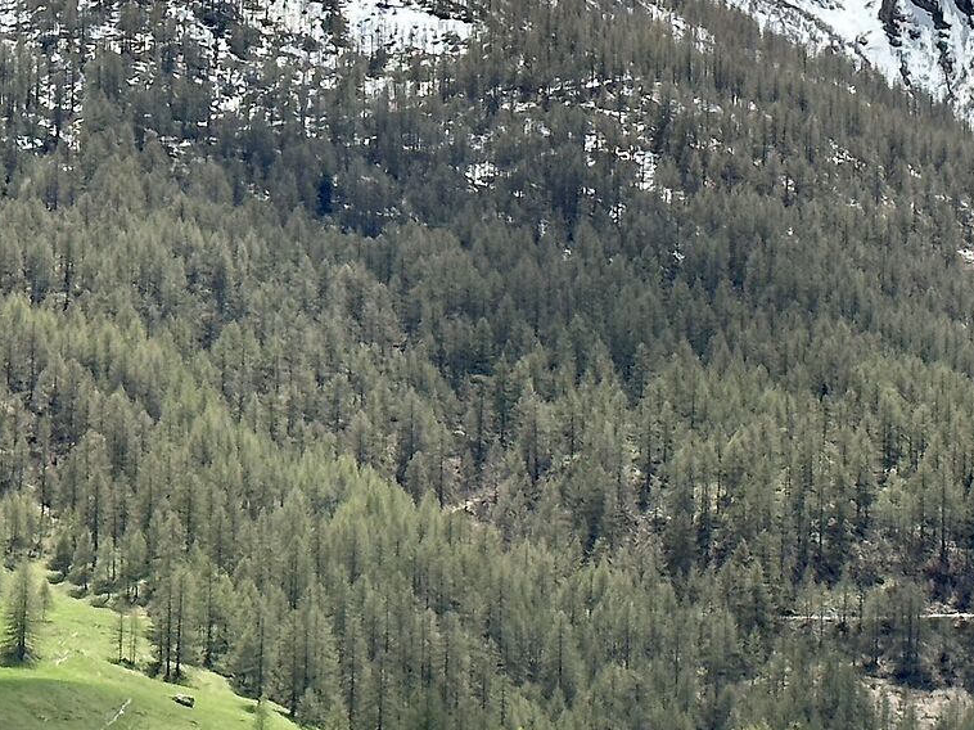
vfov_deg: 9.8
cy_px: 458
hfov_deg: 13.0
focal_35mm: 152
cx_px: 736
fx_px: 4276
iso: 64
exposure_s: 1/6623
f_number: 1.78
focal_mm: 6.86
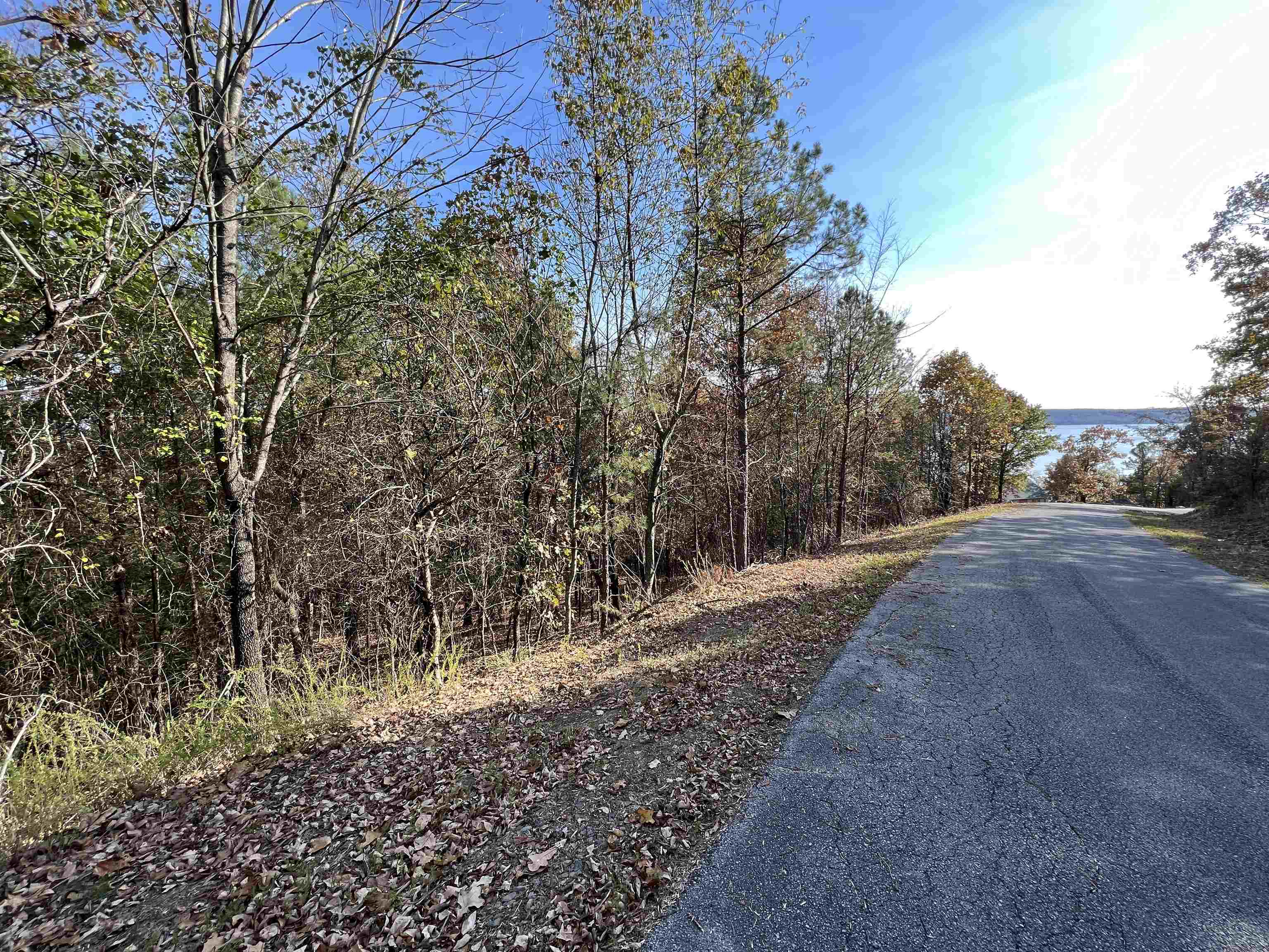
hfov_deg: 106.2
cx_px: 634
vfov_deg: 89.9
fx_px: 477
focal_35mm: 13
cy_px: 476
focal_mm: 1.57
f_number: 1.8
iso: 32
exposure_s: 1/325
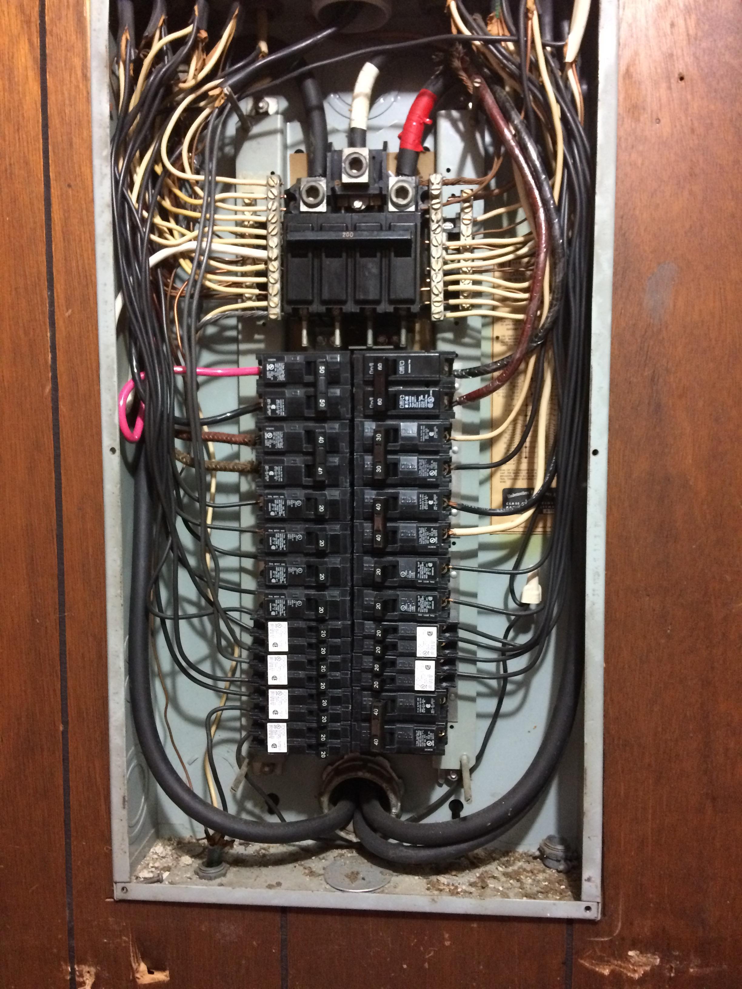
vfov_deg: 61.7
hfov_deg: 48.2
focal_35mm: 29
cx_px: 371
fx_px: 829
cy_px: 494
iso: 250
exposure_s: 1/15
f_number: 2.2
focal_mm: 4.15
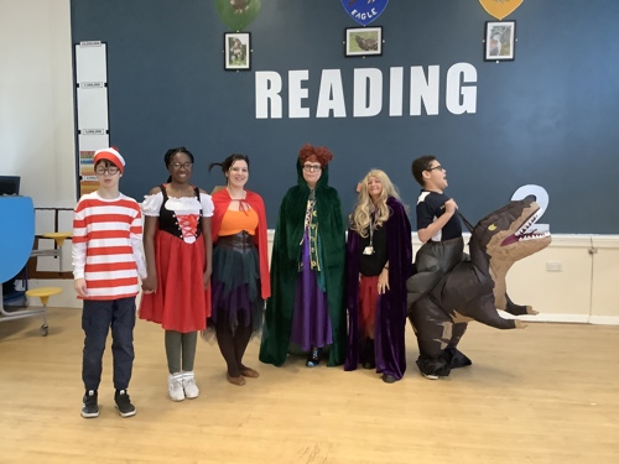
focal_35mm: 31
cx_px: 310
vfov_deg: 45.4
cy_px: 232
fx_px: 554
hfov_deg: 58.4
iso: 400
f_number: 2.4
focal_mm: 3.3
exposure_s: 1/33
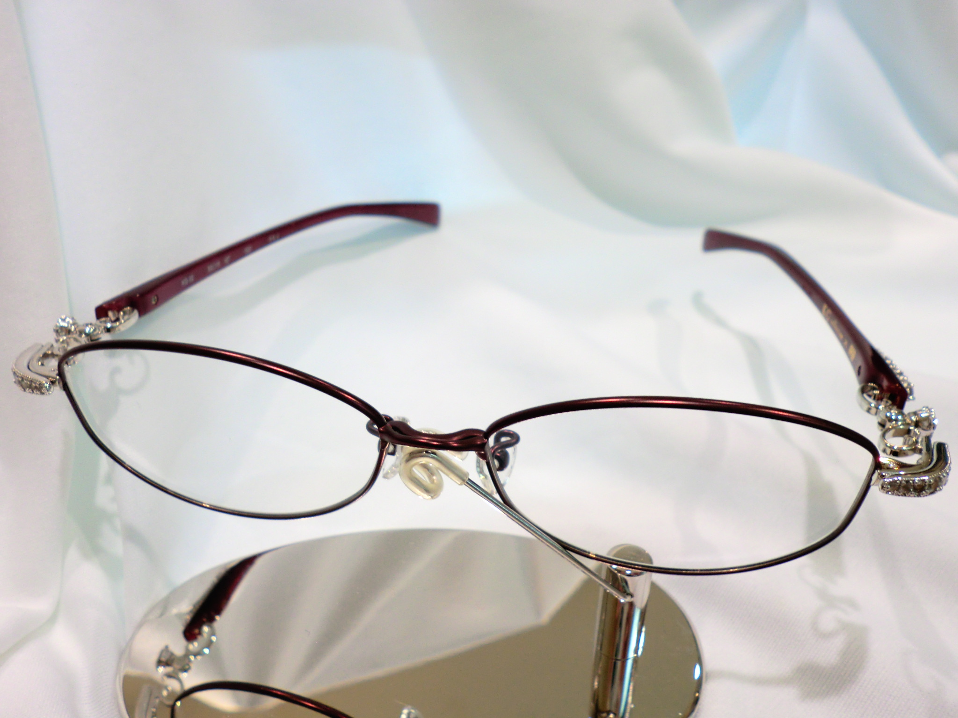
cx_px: 479
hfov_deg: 56.8
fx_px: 886
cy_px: 359
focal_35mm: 32
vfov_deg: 44.2
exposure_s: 1/60
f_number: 3.5
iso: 100
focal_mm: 5.8
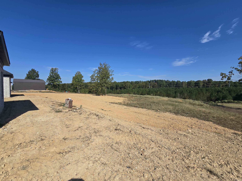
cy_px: 90
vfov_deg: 89.9
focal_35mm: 13
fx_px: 91
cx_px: 121
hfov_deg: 106.2
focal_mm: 2.2
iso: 50
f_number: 2.2
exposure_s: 1/3667
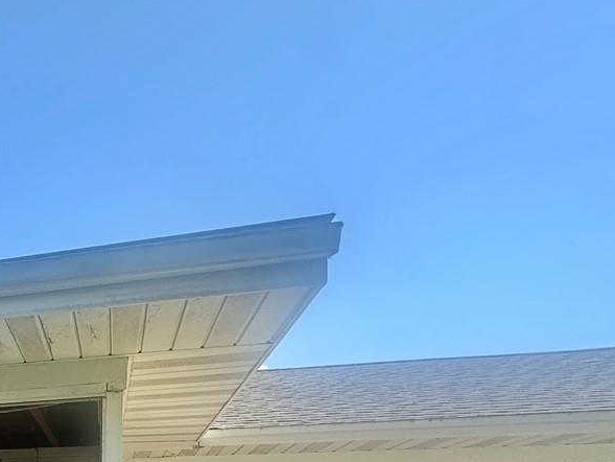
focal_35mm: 38
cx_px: -123
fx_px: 675
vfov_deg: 32.1
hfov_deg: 37.2
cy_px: 539
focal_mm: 2.22
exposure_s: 1/277
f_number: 2.2
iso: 40
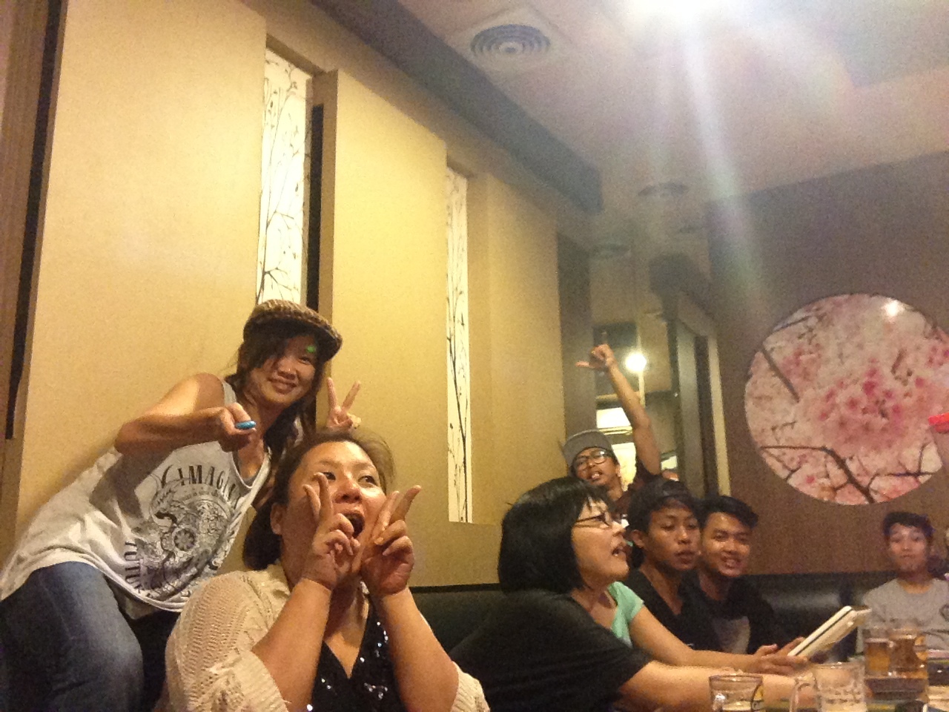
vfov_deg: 40.7
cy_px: 356
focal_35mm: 35
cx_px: 474
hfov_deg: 52.6
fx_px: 960
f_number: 2.4
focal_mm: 2.18
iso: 400
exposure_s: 1/15
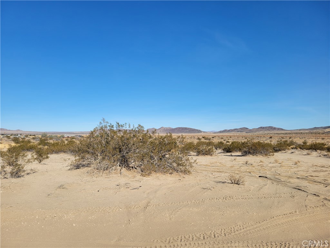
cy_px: 124
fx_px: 248
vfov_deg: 53.1
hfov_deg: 67.3
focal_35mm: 26
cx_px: 165
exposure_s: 1/3300
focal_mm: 5.4
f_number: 1.8
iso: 40
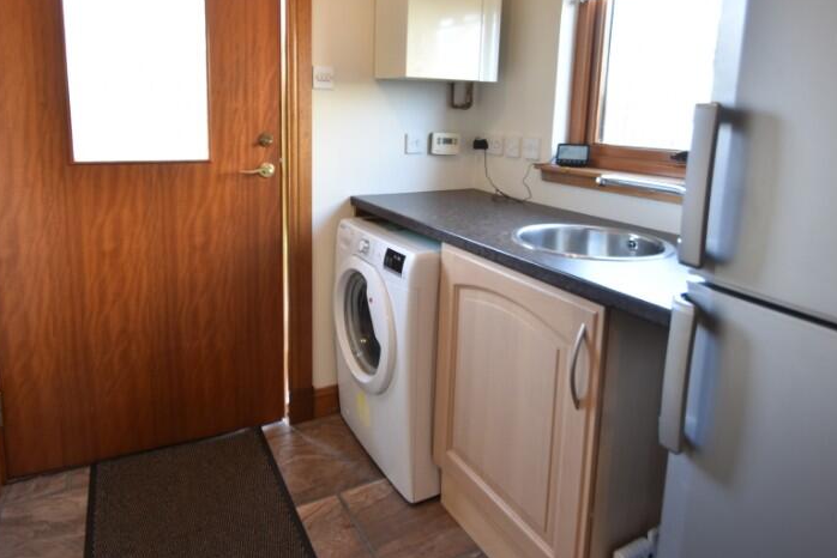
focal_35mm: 22
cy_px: 184
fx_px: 512
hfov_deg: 78.4
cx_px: 389
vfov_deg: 56.0
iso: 140
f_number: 4.5
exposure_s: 1/15
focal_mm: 10
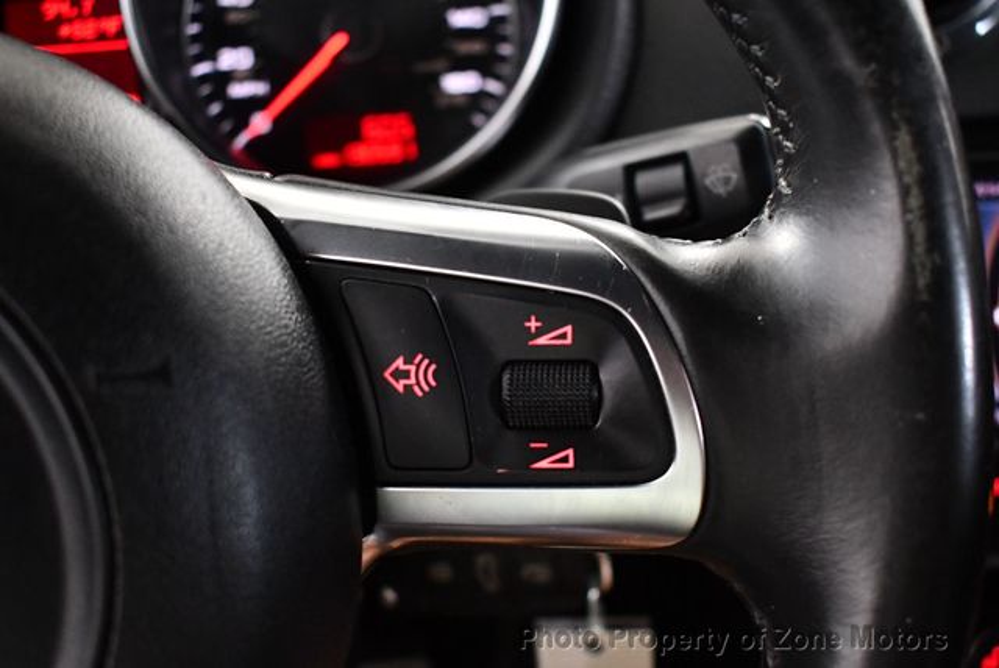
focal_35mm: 42
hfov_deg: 46.4
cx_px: 500
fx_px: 1167
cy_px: 334
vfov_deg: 32.0
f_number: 3.8
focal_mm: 21
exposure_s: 1/60
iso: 3600
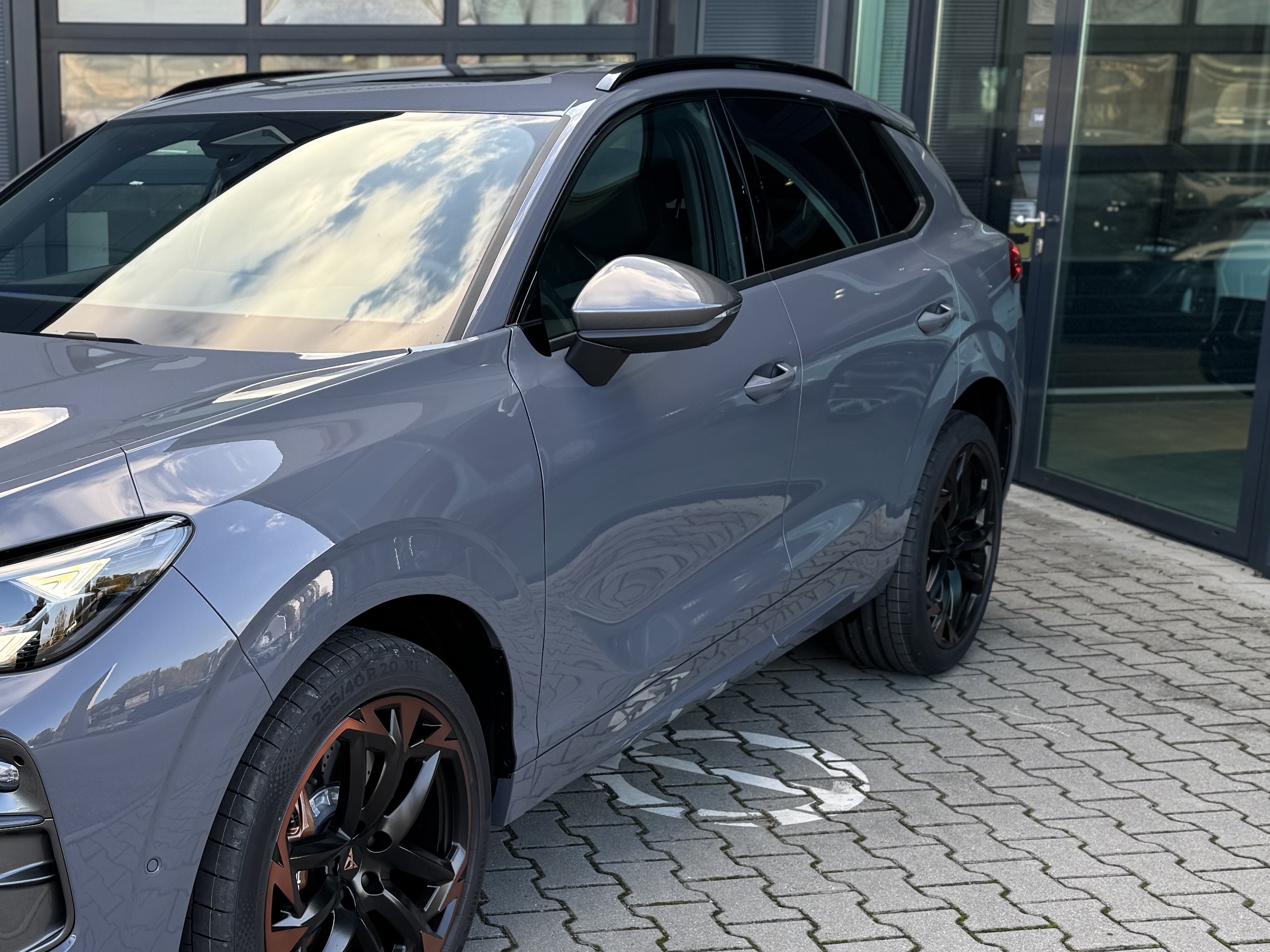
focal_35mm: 48
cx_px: 245
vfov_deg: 30.2
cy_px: 564
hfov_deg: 38.1
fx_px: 1761
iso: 80
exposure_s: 1/425
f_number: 1.78
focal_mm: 6.76
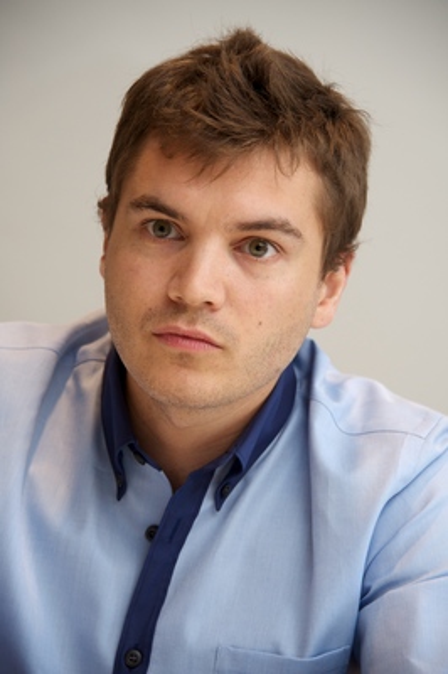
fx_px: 3553
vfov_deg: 10.8
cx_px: 224
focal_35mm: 190
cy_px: 337
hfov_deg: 7.2
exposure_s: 1/60
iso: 500
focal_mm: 190
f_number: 7.1
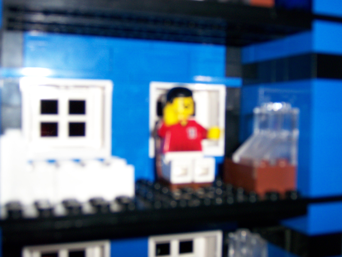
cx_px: 171
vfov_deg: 32.2
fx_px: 445
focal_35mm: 45
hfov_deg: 42.0
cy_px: 128
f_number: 3.1
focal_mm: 7.5
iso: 160
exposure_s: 1/60
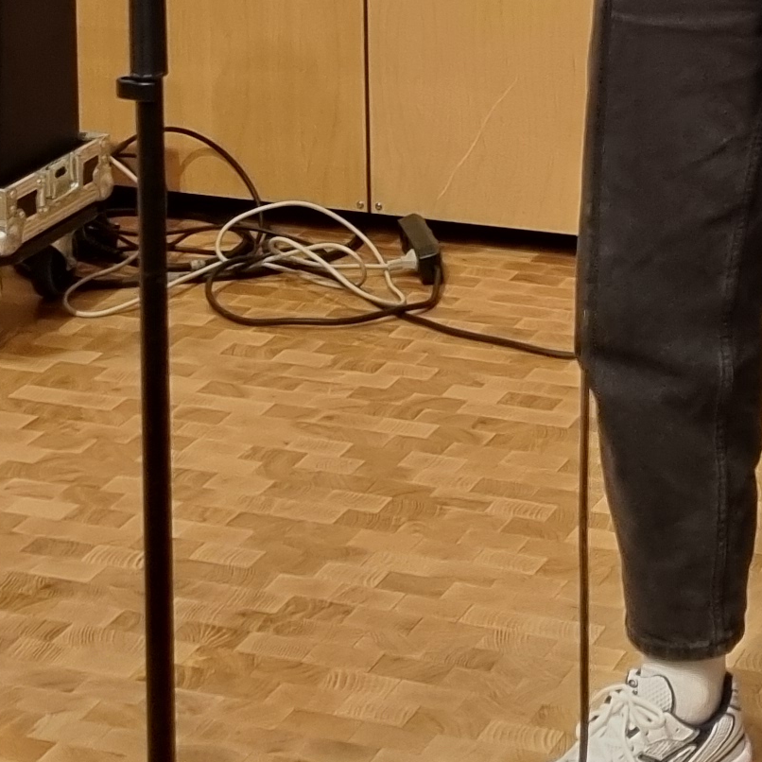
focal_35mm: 115
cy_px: -373
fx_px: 2864
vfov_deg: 14.2
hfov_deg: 15.1
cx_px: 485
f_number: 1.8
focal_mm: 5.4
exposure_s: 1/40
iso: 250
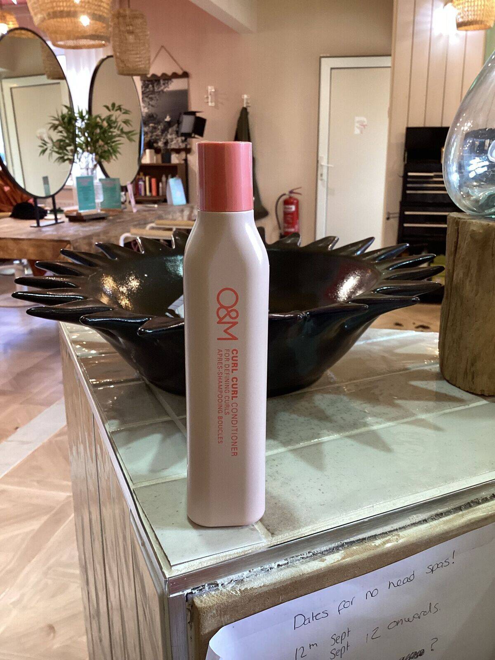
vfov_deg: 58.4
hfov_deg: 45.4
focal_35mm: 31
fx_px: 591
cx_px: 248
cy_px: 330
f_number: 2.4
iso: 125
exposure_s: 1/50
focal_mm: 3.3
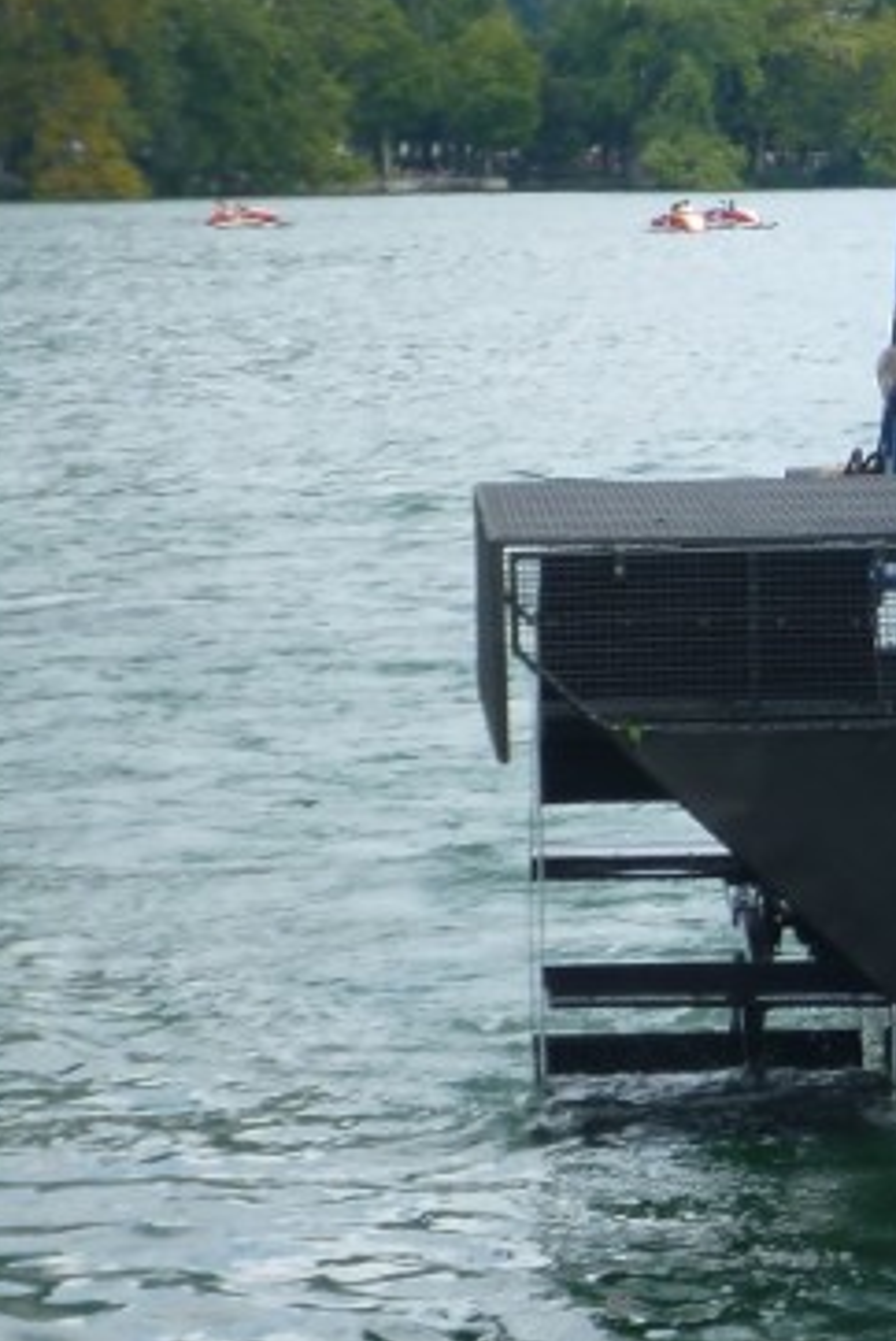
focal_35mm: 194
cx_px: 1870
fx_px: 7228
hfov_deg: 6.8
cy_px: 641
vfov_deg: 10.6
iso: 100
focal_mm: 11.7
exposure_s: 1/160
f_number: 5.3
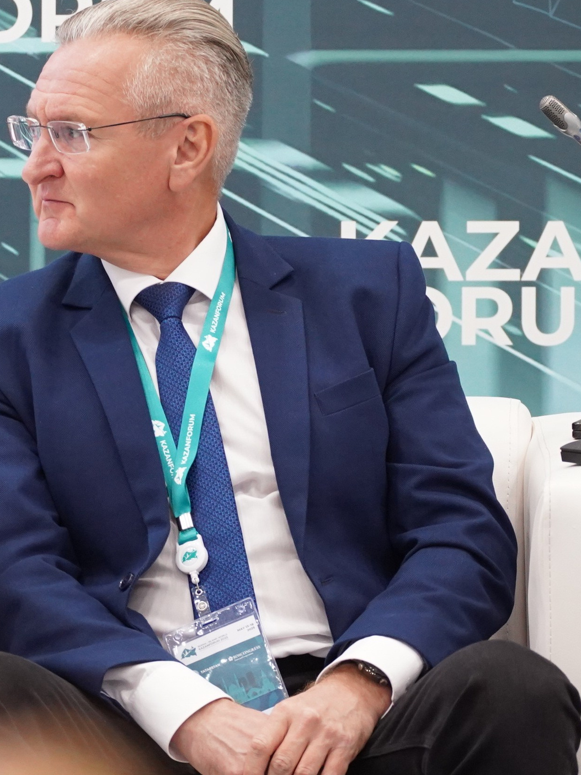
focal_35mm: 373
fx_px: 8347
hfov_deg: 4.0
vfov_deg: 5.3
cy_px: 368
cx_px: 49
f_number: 5.6
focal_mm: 142
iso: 3200
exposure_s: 1/125
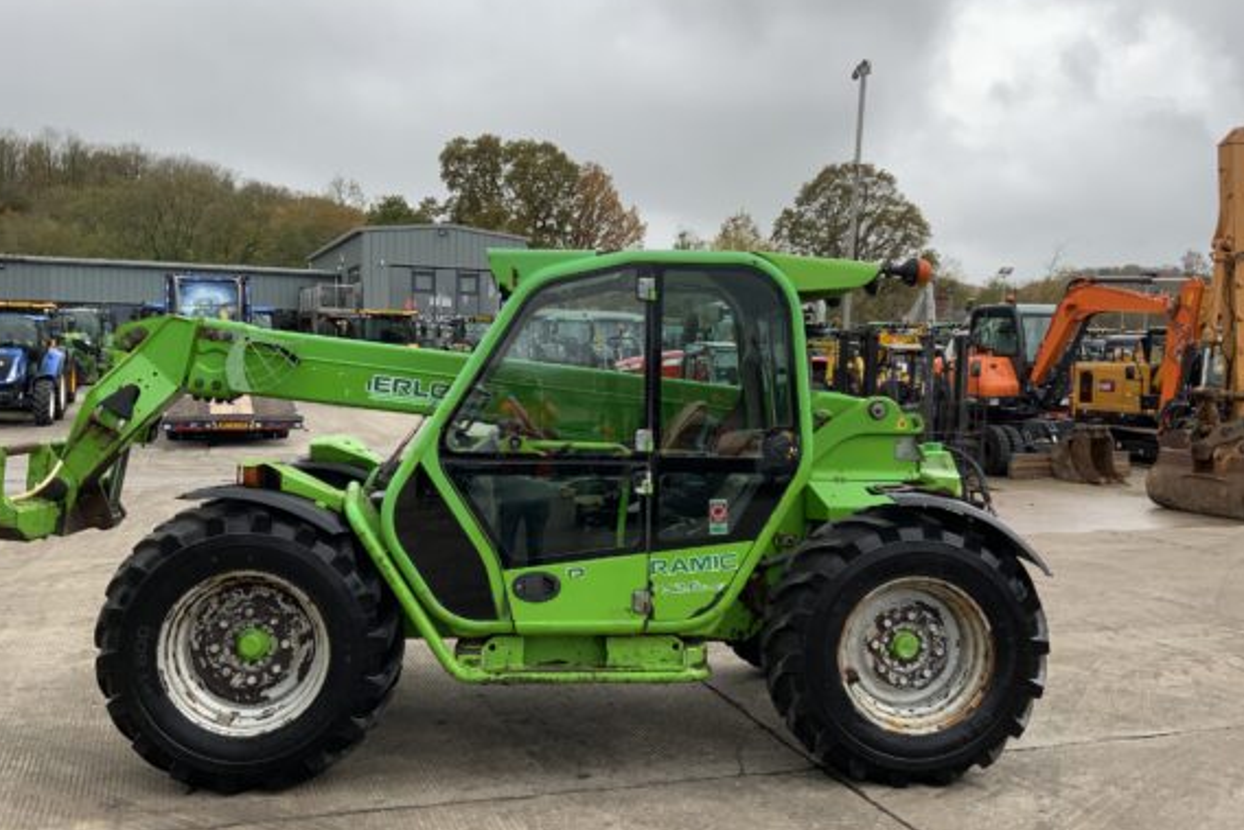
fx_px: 1175
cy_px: 427
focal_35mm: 34
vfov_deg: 38.9
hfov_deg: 55.8
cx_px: 596
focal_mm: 3
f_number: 1.8
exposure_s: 1/297
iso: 16
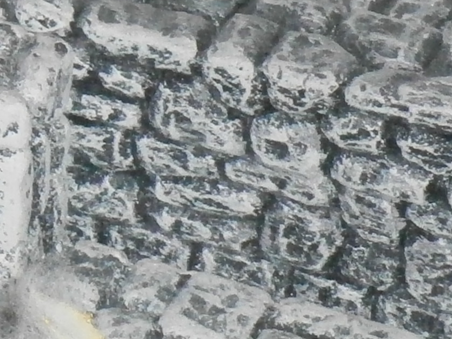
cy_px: -382
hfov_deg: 2.9
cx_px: -623
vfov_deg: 2.2
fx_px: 8709
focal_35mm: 667
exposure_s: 1/125
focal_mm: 23.5
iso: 320
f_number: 6.5
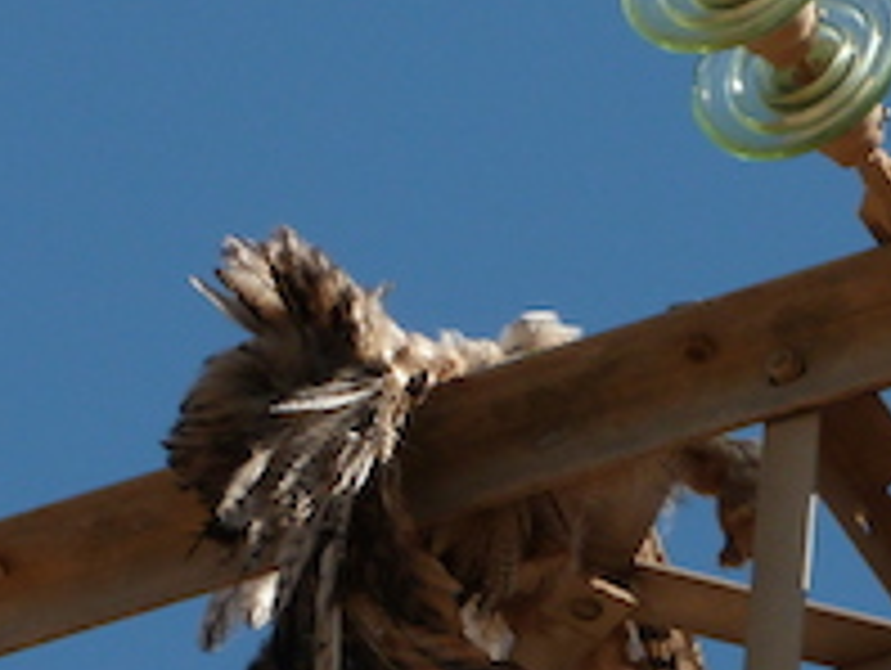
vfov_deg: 2.3
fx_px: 16803
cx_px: 86
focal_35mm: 652
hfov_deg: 3.0
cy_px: 342
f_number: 5.6
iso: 100
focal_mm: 31.9
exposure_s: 1/500
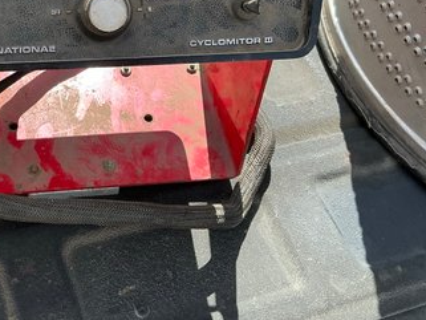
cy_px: 84
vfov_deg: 26.3
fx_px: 677
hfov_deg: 33.9
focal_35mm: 55
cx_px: 83
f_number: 1.8
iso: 25
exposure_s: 1/749
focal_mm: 3
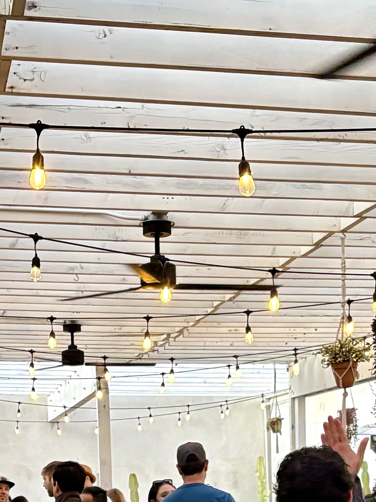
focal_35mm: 85
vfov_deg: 21.8
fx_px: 1231
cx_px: 151
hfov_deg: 17.3
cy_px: 557
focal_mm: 5.96
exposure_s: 1/40
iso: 400
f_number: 1.6
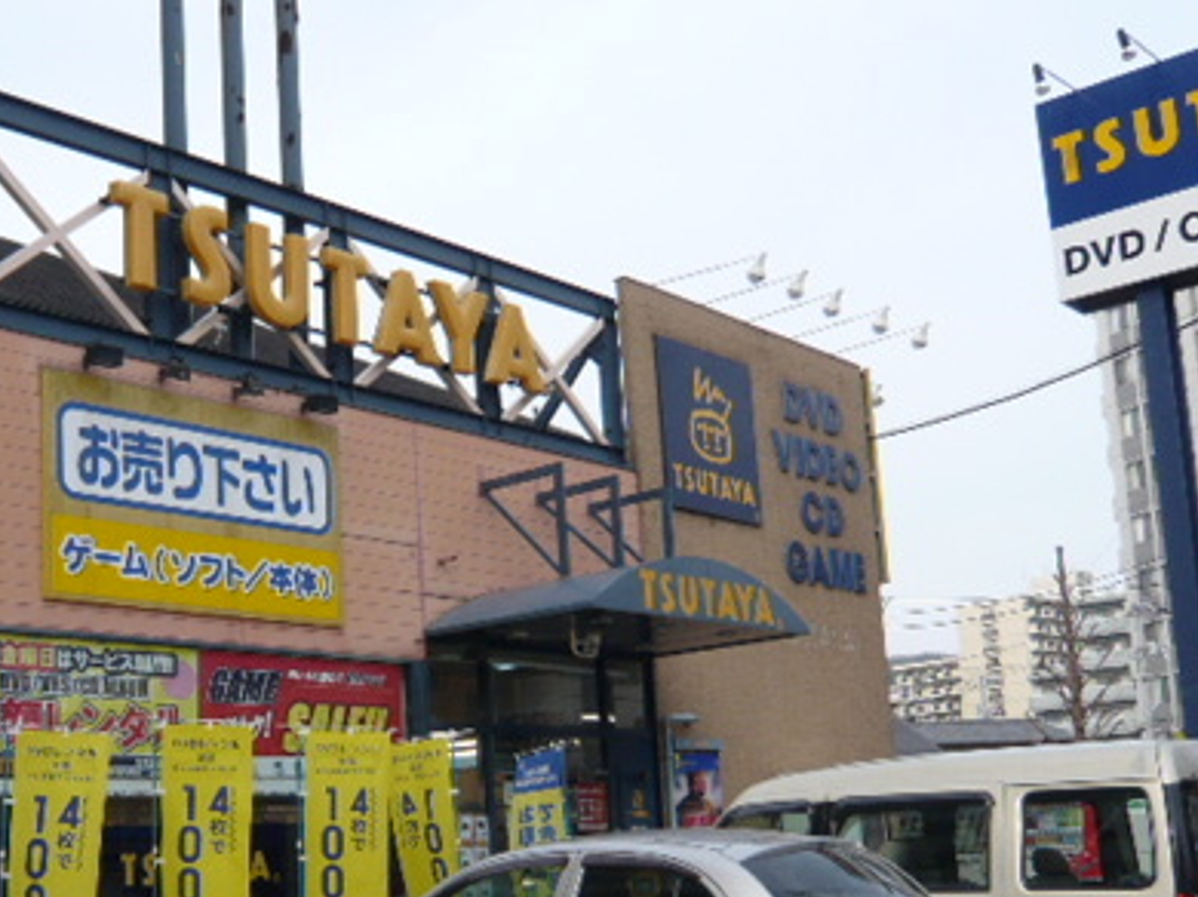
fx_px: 1591
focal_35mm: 46
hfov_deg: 40.7
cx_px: 387
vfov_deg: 31.1
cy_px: 630
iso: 100
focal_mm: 4.6
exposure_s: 1/640
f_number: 2.8
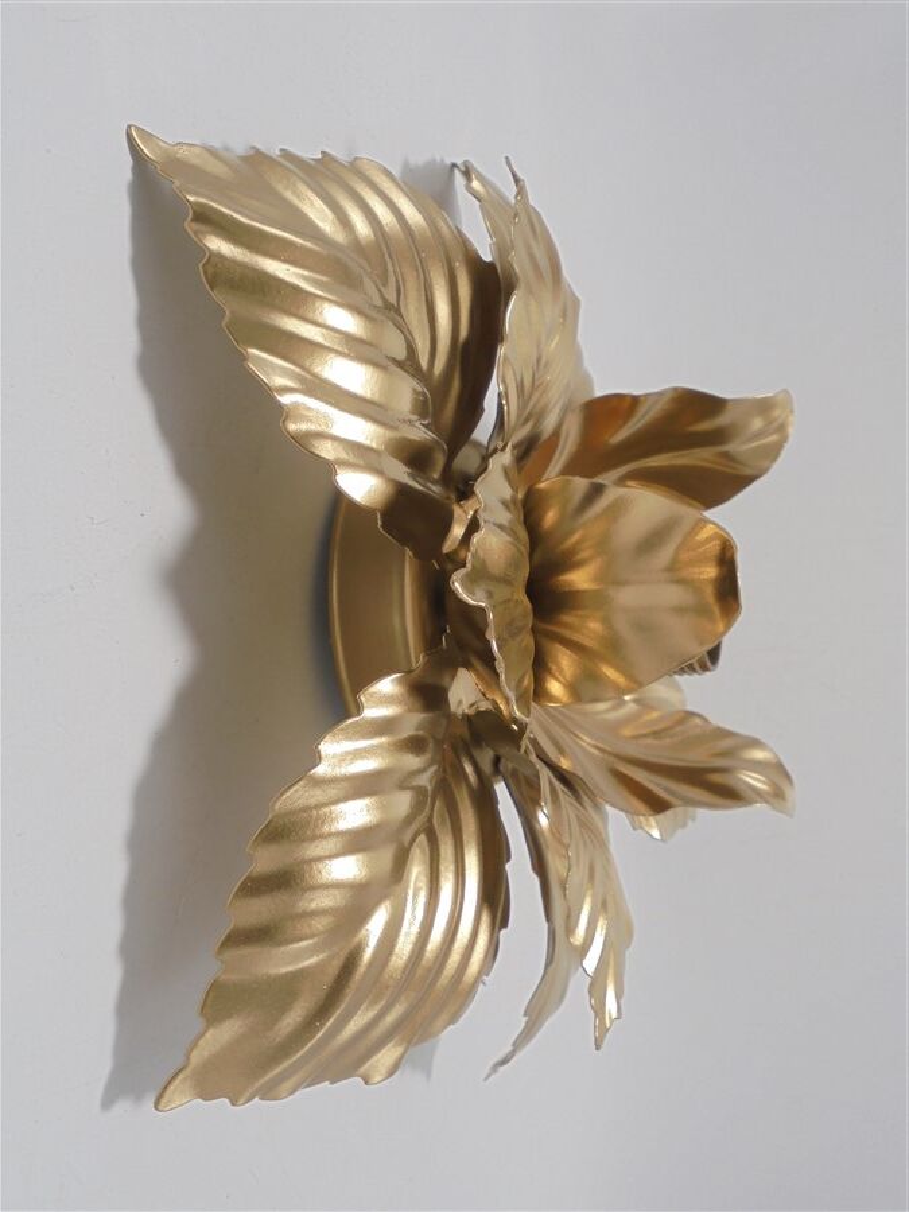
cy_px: 606
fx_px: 1190
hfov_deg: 41.8
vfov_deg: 54.0
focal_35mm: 34
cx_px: 454
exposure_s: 1/60
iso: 100
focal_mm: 6.1
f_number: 4
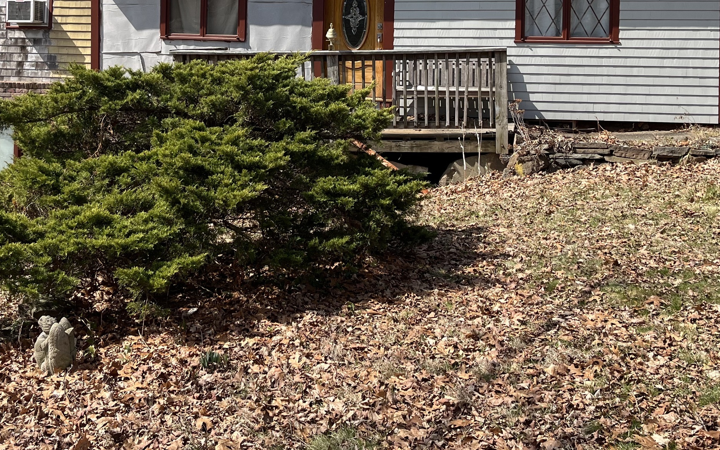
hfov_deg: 44.2
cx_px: 301
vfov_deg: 27.7
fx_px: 883
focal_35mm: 45
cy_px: 56
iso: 50
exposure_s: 1/1748
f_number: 1.6
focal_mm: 5.1
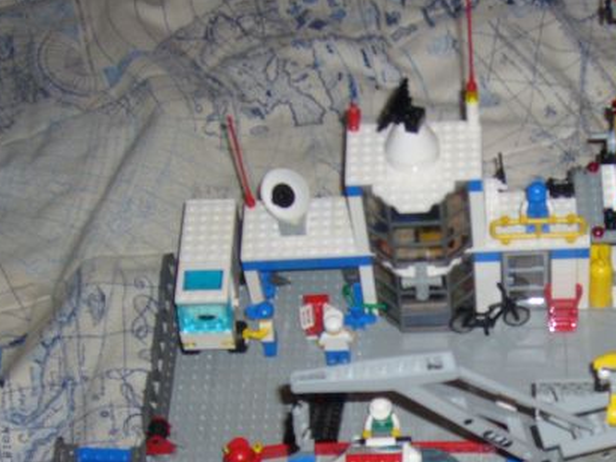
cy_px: 421
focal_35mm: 88
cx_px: 483
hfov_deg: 22.0
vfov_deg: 16.6
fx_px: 1566
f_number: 3.2
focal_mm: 7.5
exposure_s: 1/60
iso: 100
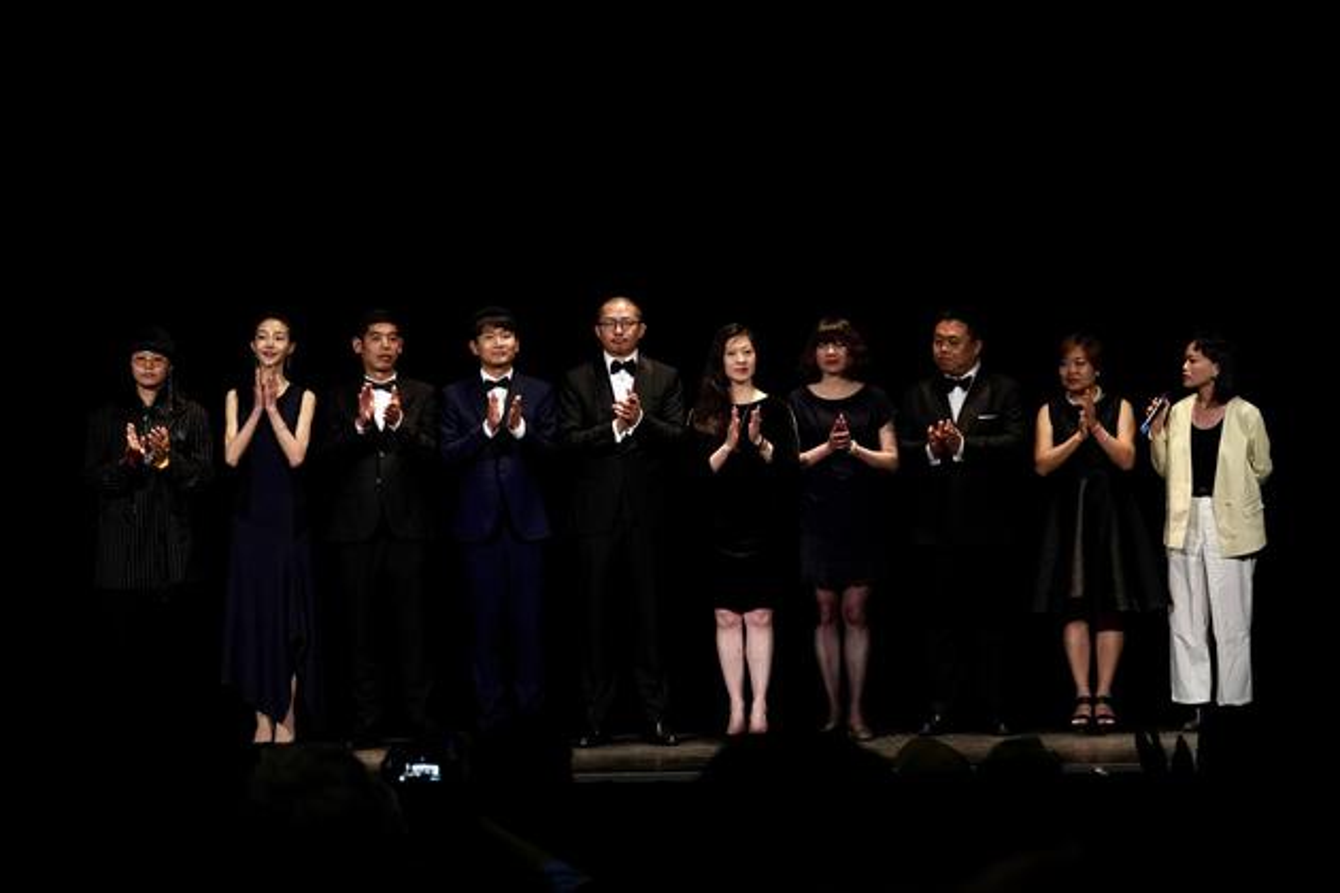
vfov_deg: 19.5
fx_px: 2605
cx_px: 670
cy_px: 446
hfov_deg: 28.8
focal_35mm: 70
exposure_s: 1/160
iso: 2500
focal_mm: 70
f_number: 7.1
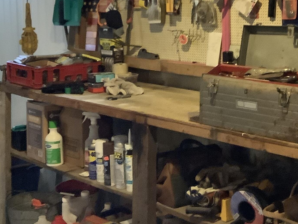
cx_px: 183
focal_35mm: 68
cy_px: 58
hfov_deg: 28.5
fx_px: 585
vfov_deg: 21.4
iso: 640
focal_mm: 3.3
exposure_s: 1/30
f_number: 2.4
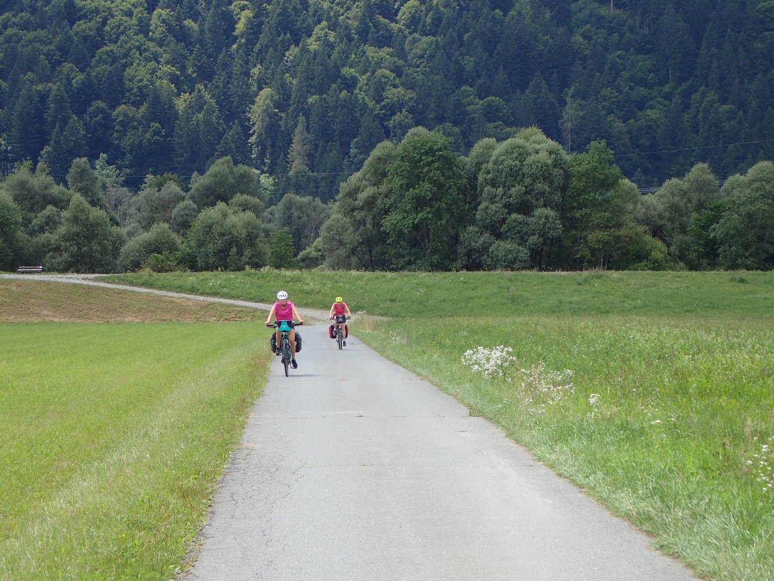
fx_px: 2236
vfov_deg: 14.8
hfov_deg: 19.6
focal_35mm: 100
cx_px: 387
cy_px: 290
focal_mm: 18
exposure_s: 1/250
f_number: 4.9
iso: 100
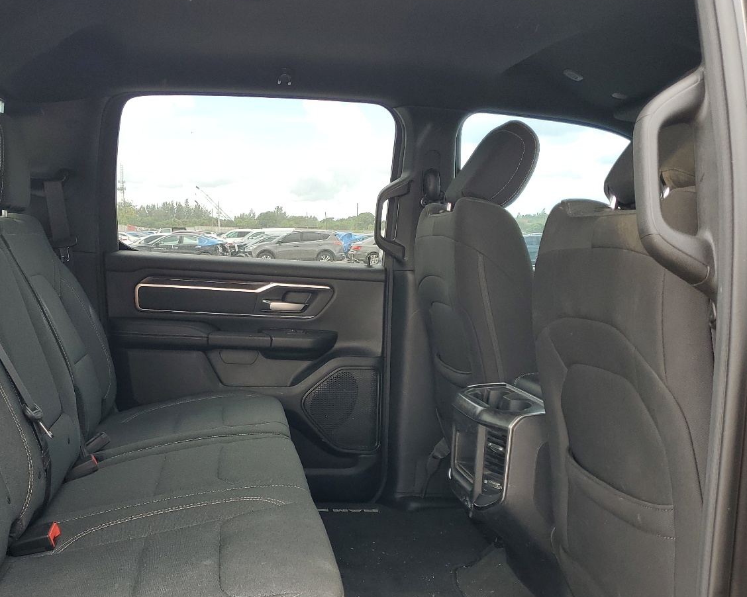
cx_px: 297
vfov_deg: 40.9
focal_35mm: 36
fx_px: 796
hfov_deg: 50.0
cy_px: 367
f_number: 1.5
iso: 50
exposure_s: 1/192
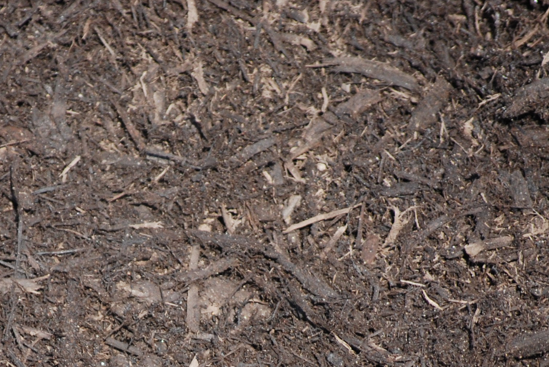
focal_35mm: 555
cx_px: 134
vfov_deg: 2.5
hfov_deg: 3.7
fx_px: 8477
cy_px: 427
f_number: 5.3
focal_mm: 145
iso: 320
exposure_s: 1/500
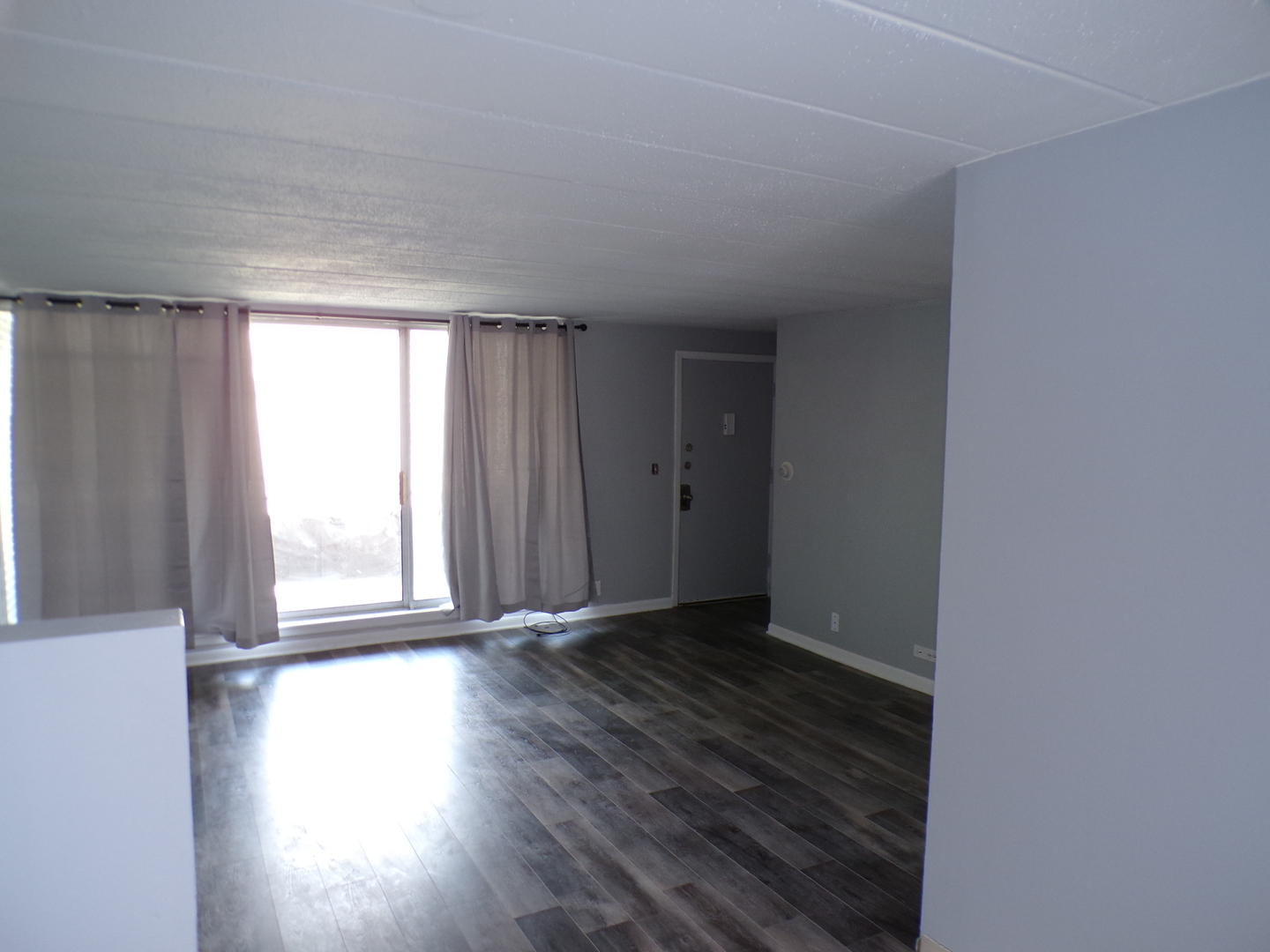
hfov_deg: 71.6
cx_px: 635
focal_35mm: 24
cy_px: 476
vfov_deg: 56.8
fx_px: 881
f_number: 3
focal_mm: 4.3
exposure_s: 1/34
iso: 196
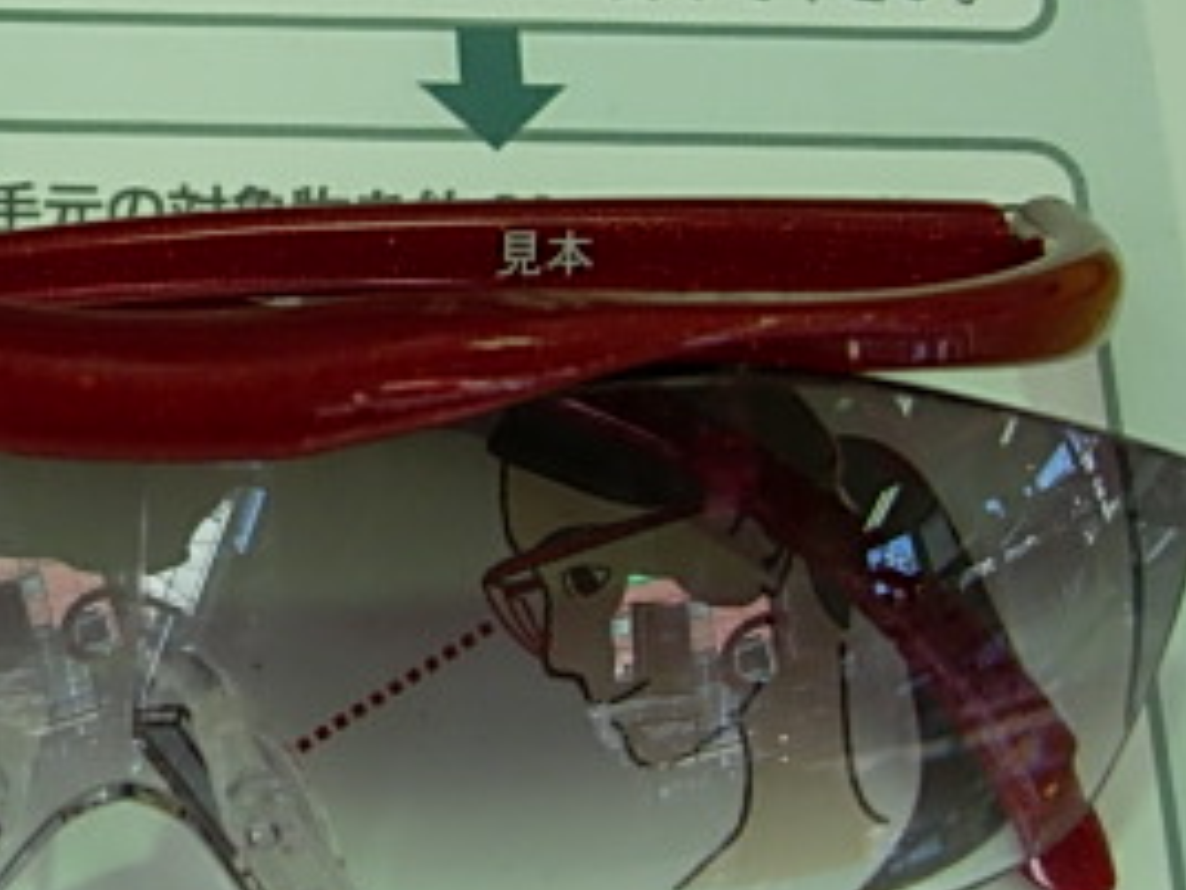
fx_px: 3358
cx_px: -80
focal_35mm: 98
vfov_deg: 15.0
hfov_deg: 19.3
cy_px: 133
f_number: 2.9
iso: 64
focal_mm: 8.5
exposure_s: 1/78.3
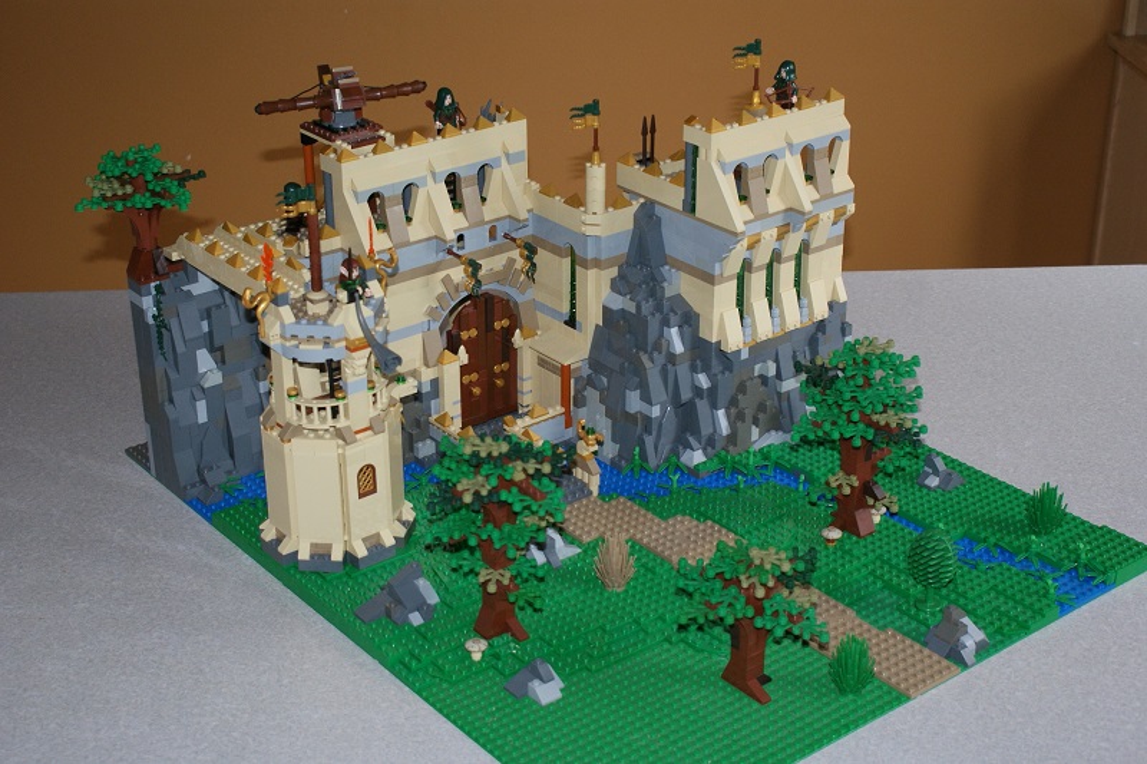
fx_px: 1672
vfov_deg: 25.7
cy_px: 382
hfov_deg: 37.9
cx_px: 574
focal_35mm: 52
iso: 400
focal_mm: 35
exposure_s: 1/60
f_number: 5.6
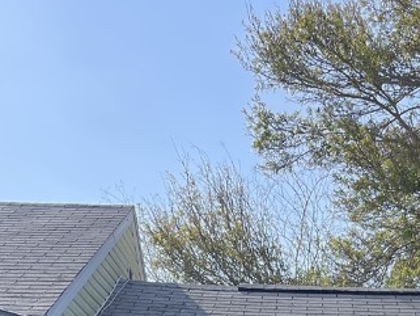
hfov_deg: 23.2
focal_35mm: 83
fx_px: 1007
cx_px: 332
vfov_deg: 16.1
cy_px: 486
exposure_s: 1/2083
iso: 50
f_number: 1.6
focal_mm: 5.1
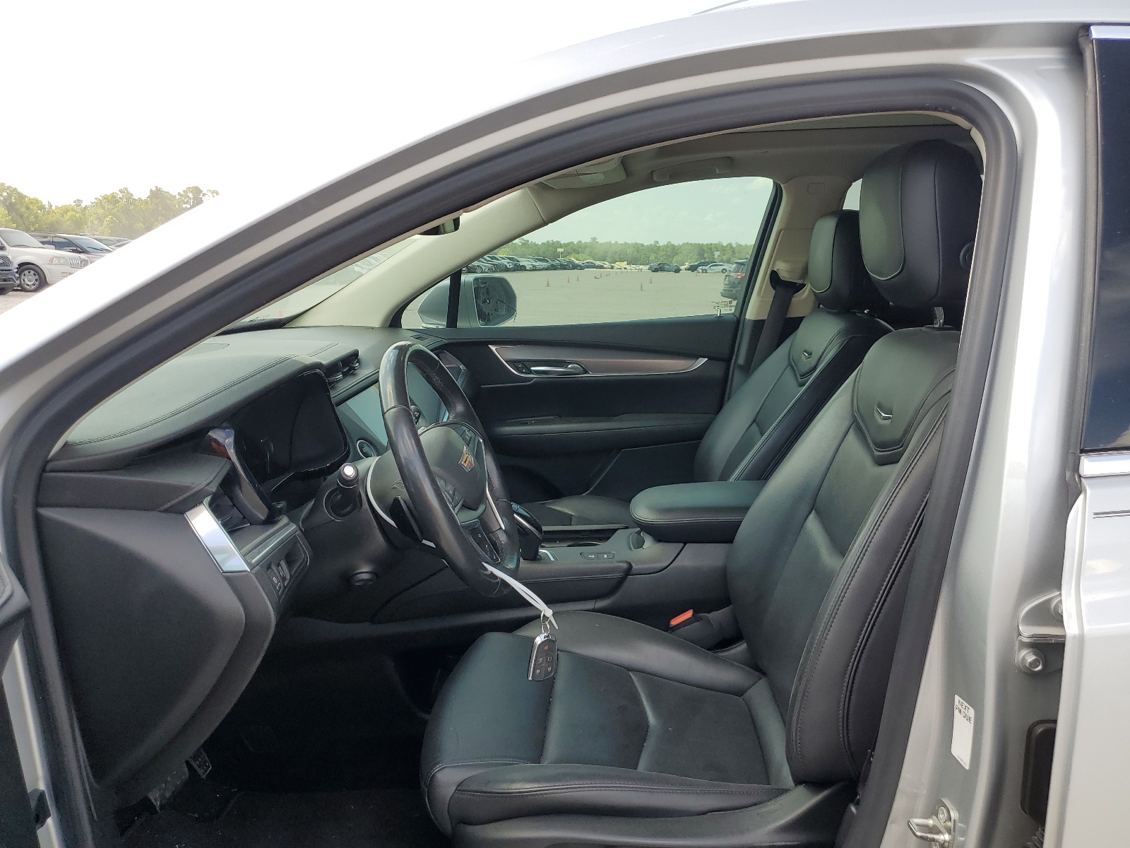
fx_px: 849
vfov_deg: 53.1
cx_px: 565
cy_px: 424
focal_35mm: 26
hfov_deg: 67.3
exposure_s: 1/625
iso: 50
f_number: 1.5
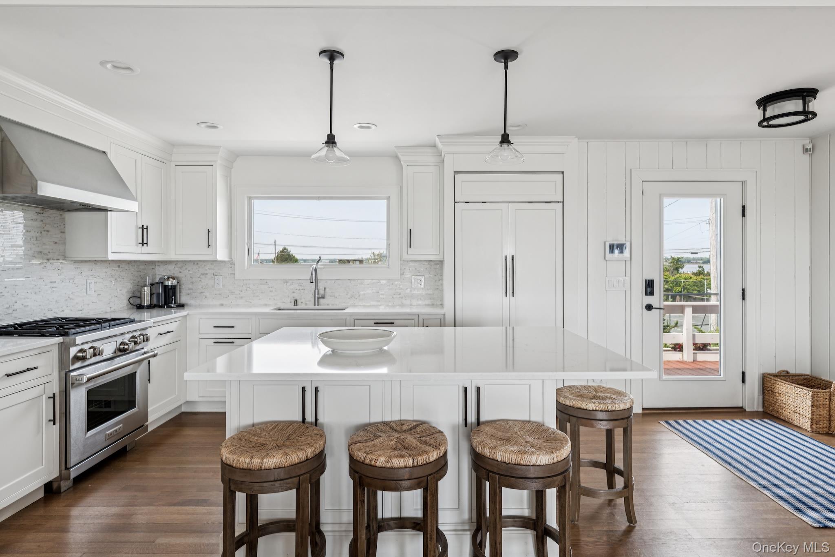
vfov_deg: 64.5
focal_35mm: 19
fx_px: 441
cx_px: 418
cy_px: 278
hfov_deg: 86.9
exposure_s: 1/60
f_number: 8
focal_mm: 19
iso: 200
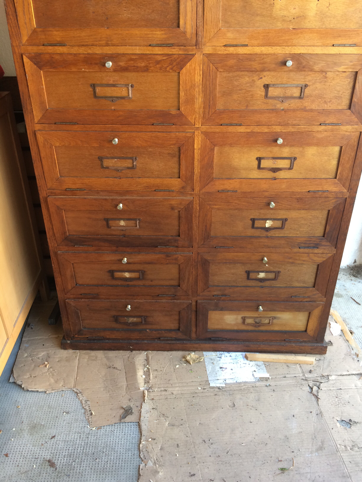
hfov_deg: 48.2
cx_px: 181
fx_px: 404
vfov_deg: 61.7
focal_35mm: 29
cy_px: 241
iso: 40
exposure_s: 1/33
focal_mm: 4.15
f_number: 2.2
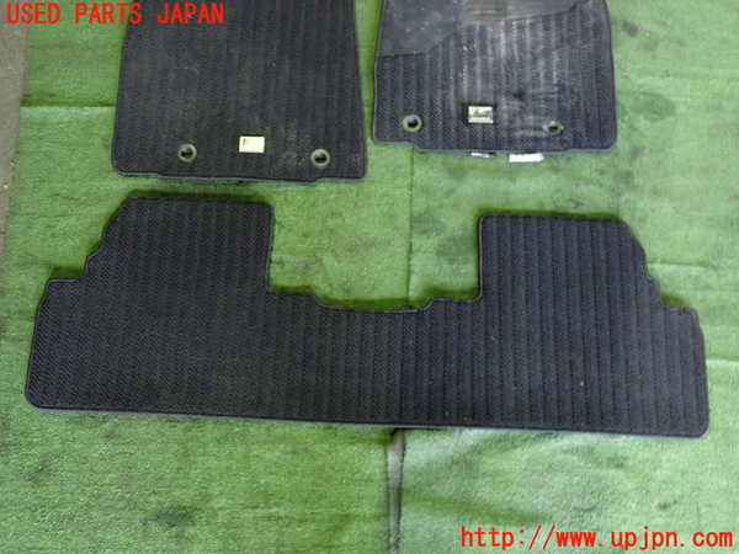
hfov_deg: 60.0
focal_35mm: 30
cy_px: 277
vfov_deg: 46.8
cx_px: 370
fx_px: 640
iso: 800
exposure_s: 1/15
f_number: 2.3
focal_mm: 5.4
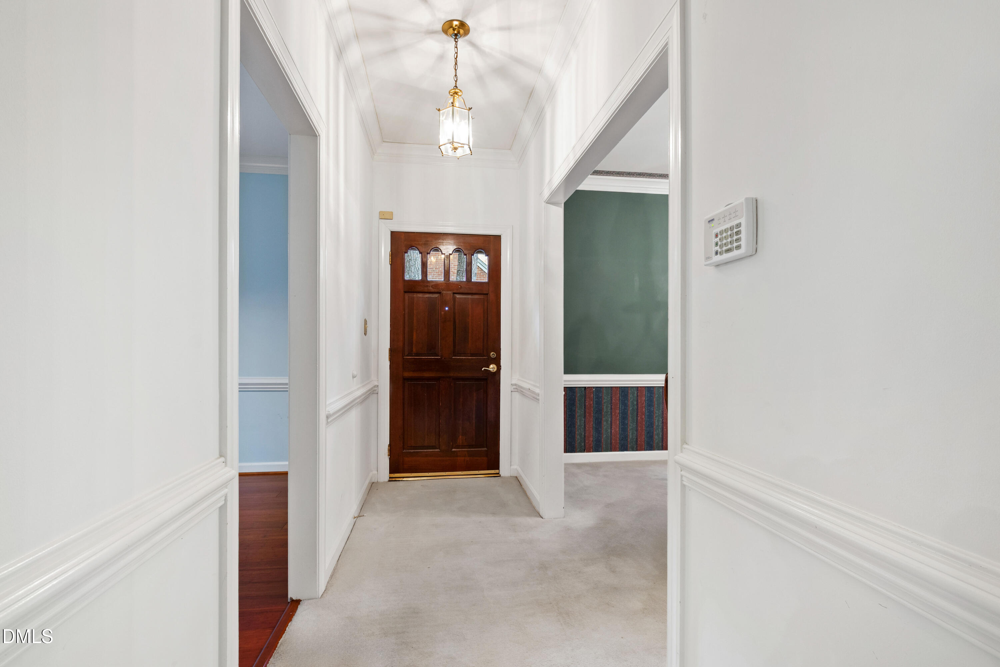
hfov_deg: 100.4
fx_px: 417
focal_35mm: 15
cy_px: 334
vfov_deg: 77.3
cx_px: 500
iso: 100
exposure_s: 2
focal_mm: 10
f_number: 8
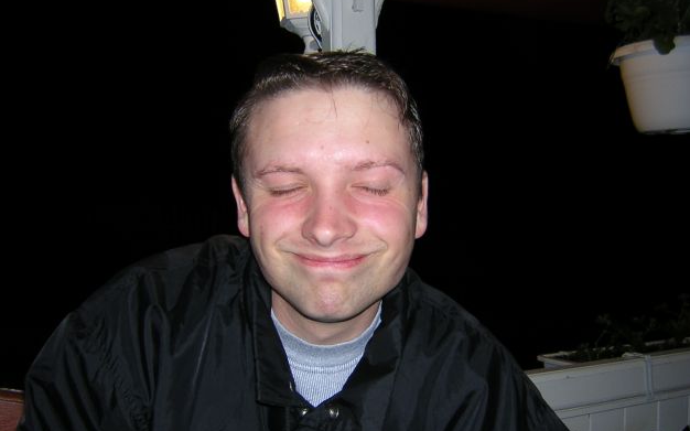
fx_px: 733
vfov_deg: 32.7
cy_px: 249
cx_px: 352
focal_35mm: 39
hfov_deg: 50.4
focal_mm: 4.7
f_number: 2.6
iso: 100
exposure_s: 1/60.1
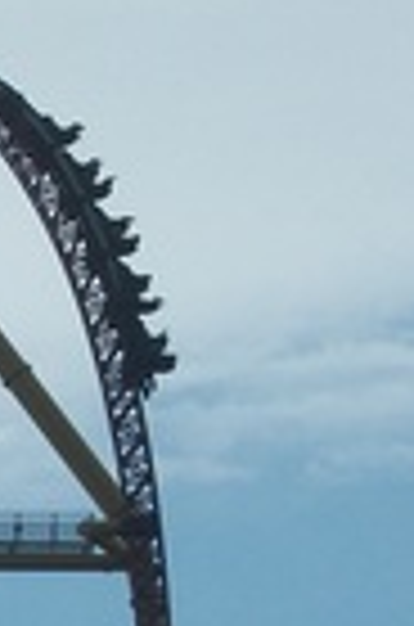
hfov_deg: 2.7
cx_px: -184
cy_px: 806
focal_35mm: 504
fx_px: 8737
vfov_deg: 4.1
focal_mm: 18.8
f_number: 5.7
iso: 80
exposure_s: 1/400
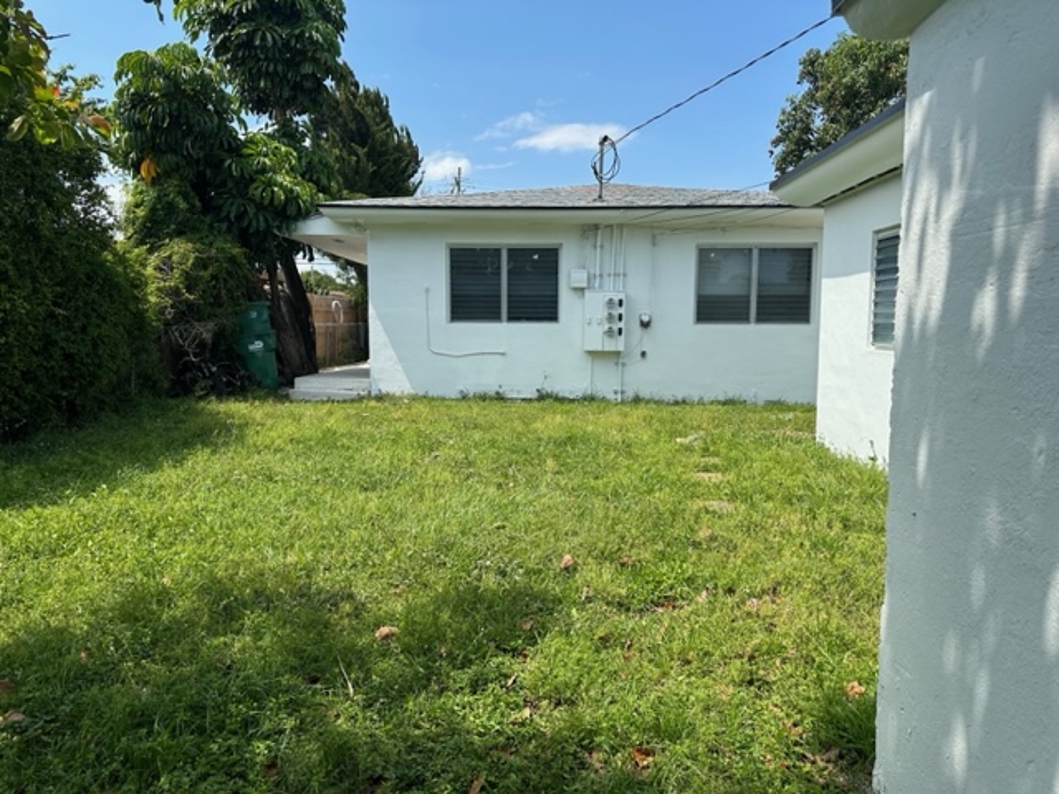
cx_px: 530
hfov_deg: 71.6
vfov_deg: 56.8
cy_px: 397
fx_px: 734
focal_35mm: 24
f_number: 1.78
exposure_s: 1/3717
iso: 80
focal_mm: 6.86
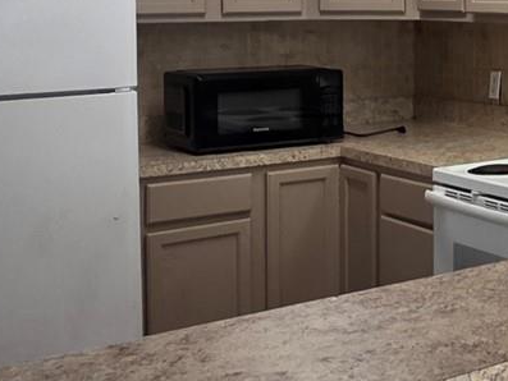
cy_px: 33
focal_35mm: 67
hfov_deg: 22.9
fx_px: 984
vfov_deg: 21.4
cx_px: 781
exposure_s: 1/120
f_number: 1.9
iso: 125
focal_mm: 2.2
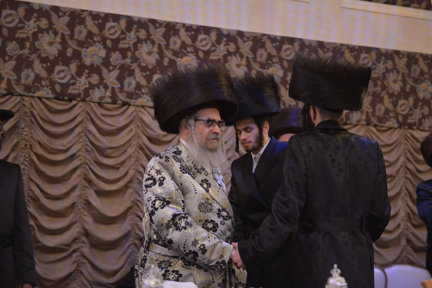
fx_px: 876
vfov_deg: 18.7
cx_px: 216
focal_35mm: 73
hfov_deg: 27.7
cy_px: 139
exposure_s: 1/50
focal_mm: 70
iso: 2000
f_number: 2.8
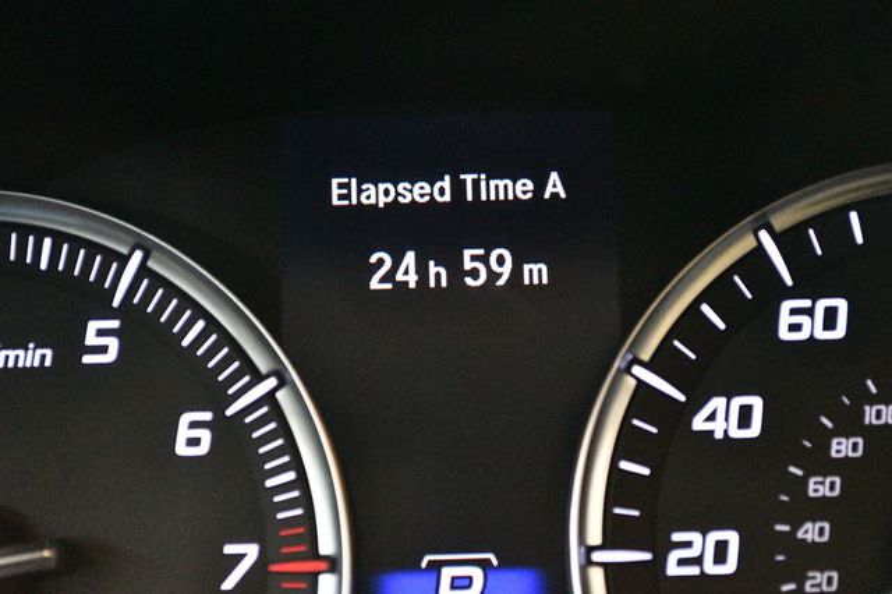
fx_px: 1857
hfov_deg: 27.0
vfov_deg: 18.2
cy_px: 297
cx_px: 446
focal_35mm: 75
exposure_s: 1/60
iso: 12800
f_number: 5.6
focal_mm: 50
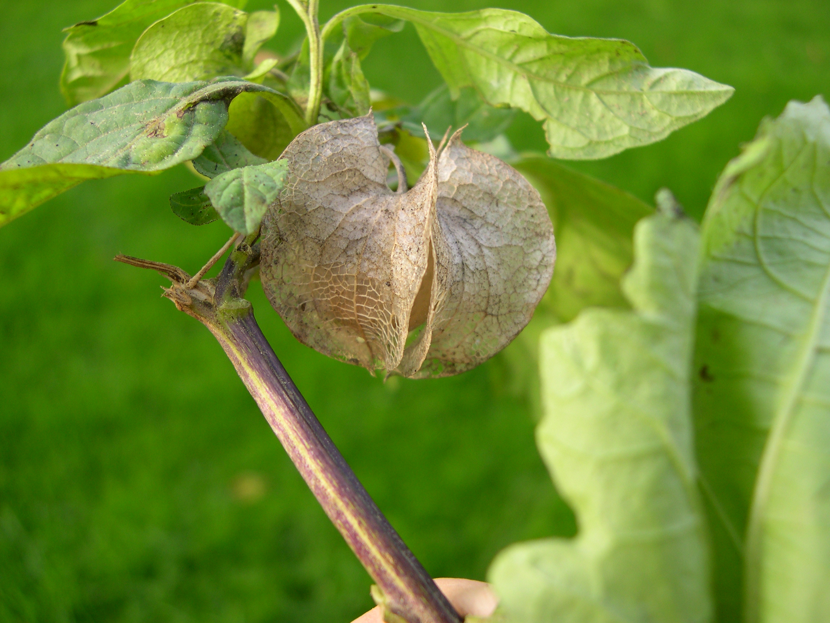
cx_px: 415
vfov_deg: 37.7
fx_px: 911
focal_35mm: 38
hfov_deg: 49.0
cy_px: 312
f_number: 2.8
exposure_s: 1/206
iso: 100
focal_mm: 8
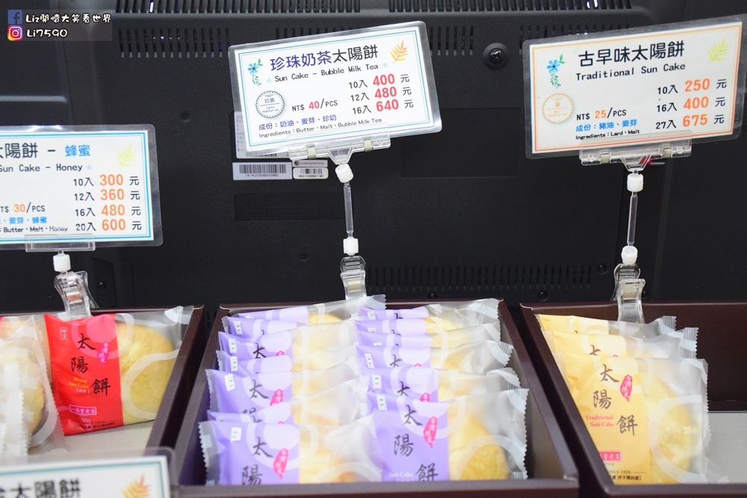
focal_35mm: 48
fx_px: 996
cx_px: 374
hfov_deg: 41.1
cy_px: 249
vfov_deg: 28.1
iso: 4000
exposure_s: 1/160
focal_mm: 32
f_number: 5
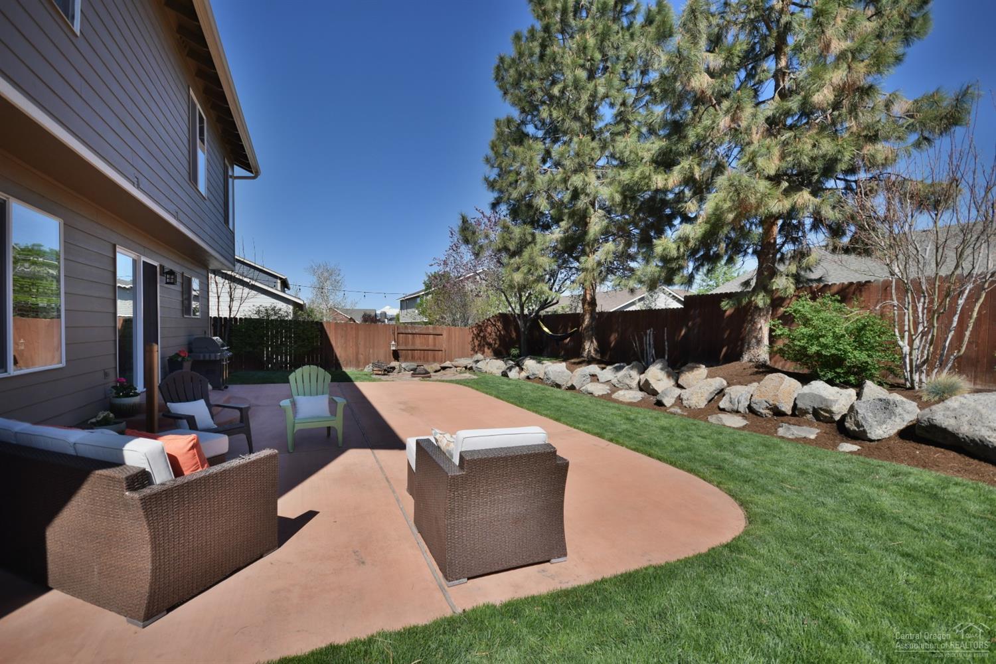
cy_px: 332
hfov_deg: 100.4
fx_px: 415
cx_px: 498
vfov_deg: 77.3
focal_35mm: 15
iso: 250
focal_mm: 10
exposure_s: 1/1600
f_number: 4
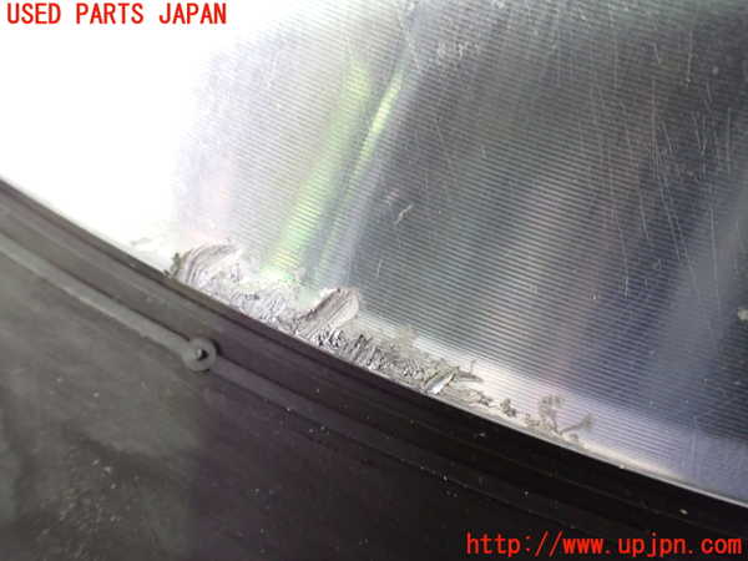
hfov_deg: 60.0
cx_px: 374
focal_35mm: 30
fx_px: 648
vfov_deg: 46.8
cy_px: 280
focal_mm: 5.4
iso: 800
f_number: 2.3
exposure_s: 1/30
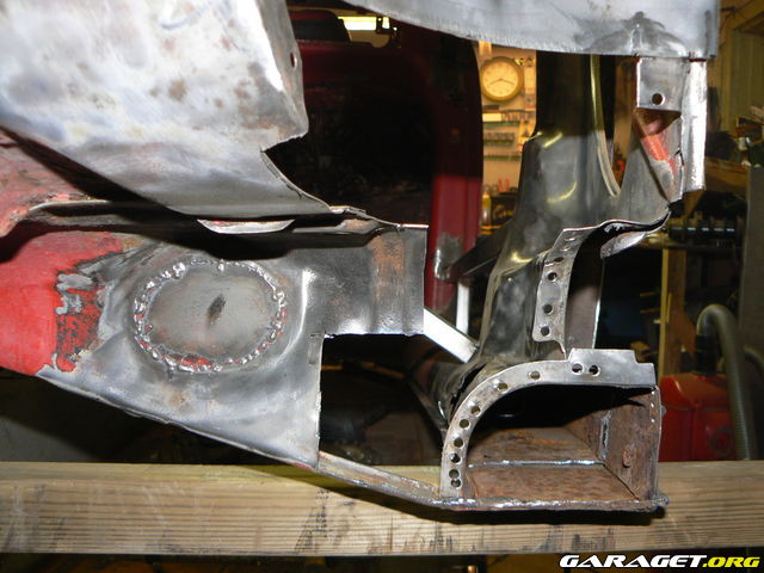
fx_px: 795
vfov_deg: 39.7
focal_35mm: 36
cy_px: 286
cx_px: 382
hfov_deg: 51.4
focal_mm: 6
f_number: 2.8
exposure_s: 1/30
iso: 100
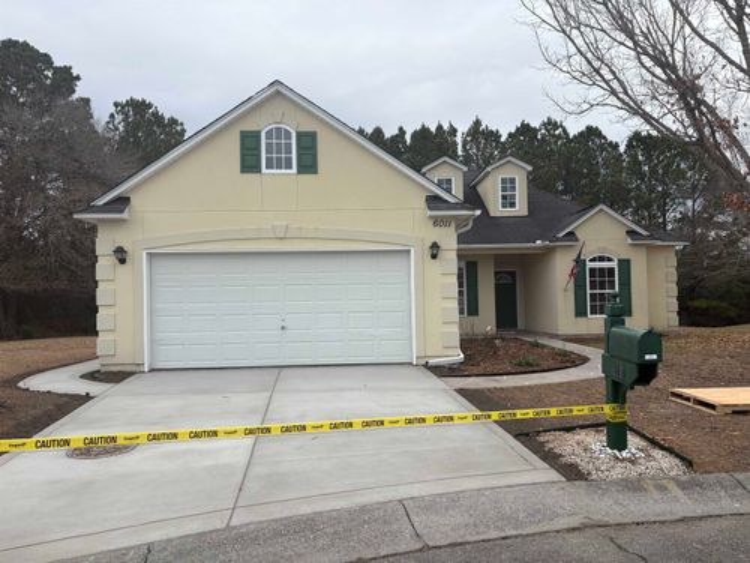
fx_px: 563
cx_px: 375
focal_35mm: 26
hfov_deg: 67.3
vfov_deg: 53.1
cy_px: 282
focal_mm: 5.96
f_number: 1.6
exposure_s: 1/1484
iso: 50
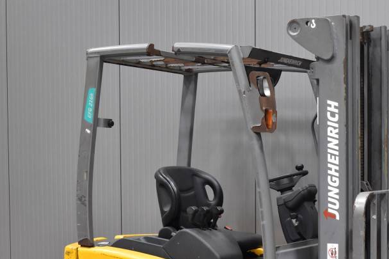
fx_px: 832
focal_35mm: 77
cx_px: 272
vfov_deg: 17.5
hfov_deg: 26.1
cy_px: 231
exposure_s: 1/50
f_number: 5
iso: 1600
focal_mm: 26
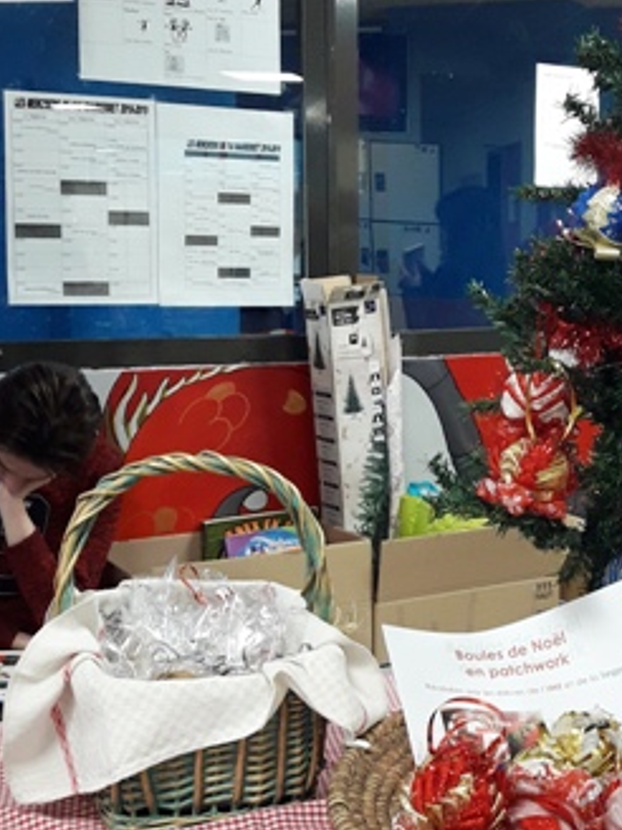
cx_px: 541
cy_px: 358
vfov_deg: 33.7
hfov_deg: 25.0
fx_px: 1366
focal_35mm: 57
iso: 125
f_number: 1.9
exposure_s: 1/33
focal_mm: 3.7
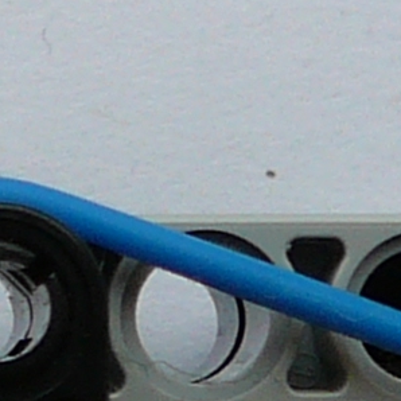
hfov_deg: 6.5
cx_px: -242
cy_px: 509
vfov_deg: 6.5
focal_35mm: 266
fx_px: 3486
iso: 80
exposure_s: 1/100
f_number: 2.8
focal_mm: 5.2
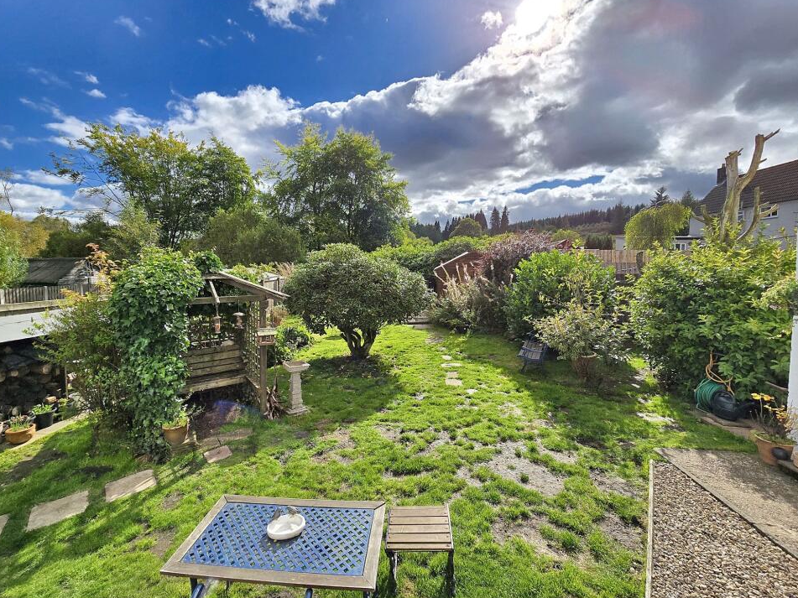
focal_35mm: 14
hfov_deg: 102.0
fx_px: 323
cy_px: 284
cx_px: 381
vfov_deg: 85.6
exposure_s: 1/3945
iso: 50
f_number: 2.2
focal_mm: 2.2
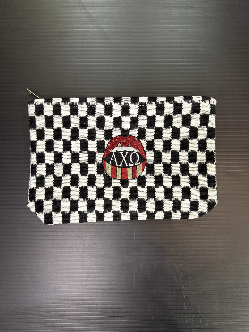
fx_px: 230
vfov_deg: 71.6
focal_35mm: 24
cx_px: 124
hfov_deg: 56.8
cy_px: 166
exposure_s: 1/60
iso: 320
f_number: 1.78
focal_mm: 6.76
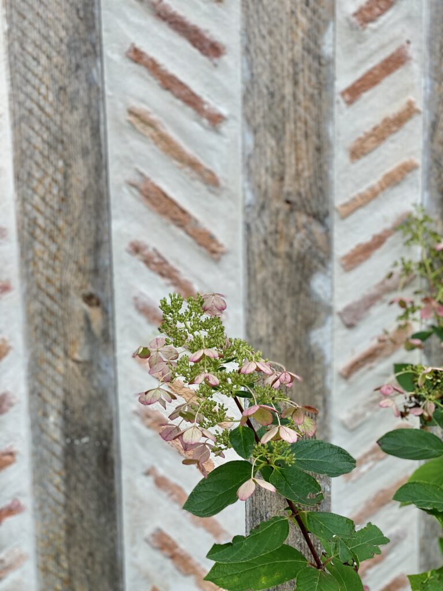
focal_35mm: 52
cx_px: 222
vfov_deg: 36.8
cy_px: 296
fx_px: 887
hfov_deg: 28.0
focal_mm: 6
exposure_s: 1/122
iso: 25
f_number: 2
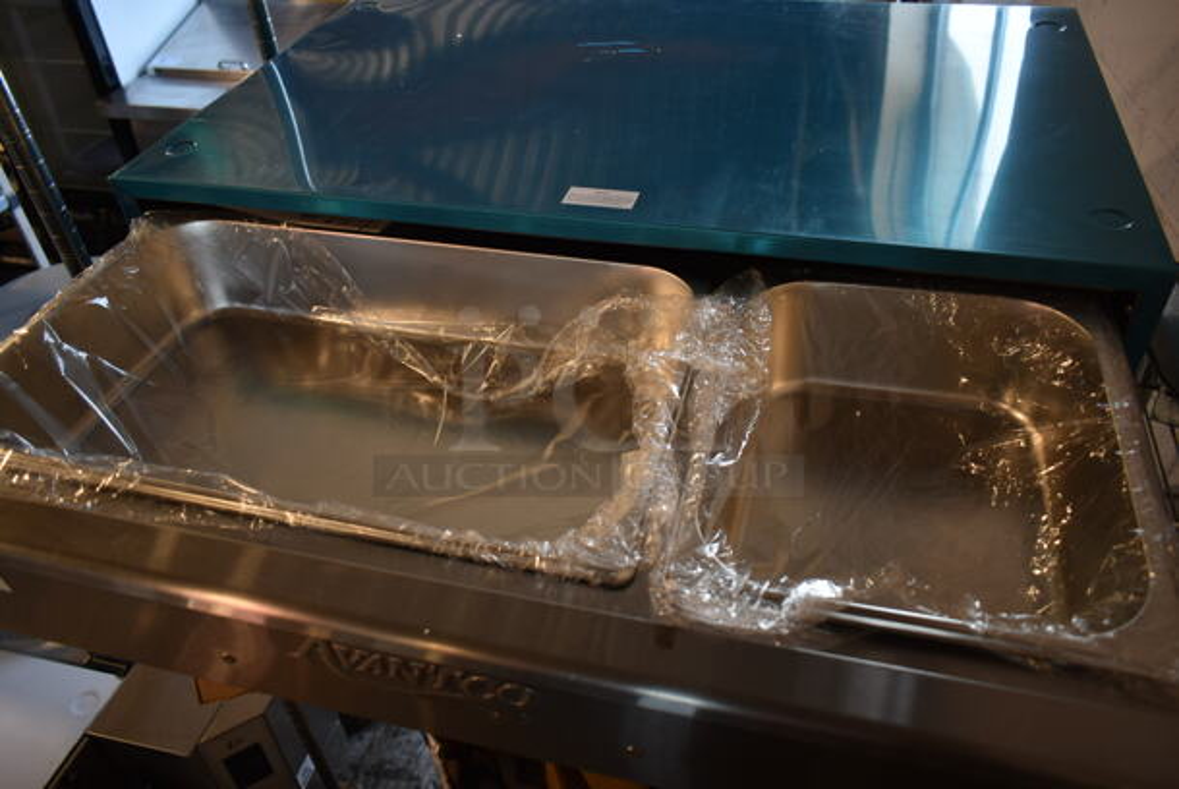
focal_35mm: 27
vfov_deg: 48.0
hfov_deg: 67.3
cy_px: 394
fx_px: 885
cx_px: 590
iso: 220
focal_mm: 18
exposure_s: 1/30
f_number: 3.5
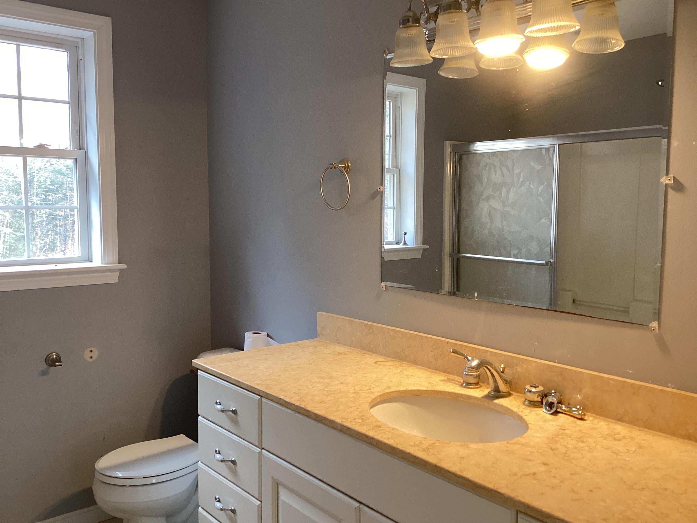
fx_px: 624
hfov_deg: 58.4
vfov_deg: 45.4
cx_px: 348
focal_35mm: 31
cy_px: 262
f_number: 2.4
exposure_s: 1/60
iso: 125
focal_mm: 3.3
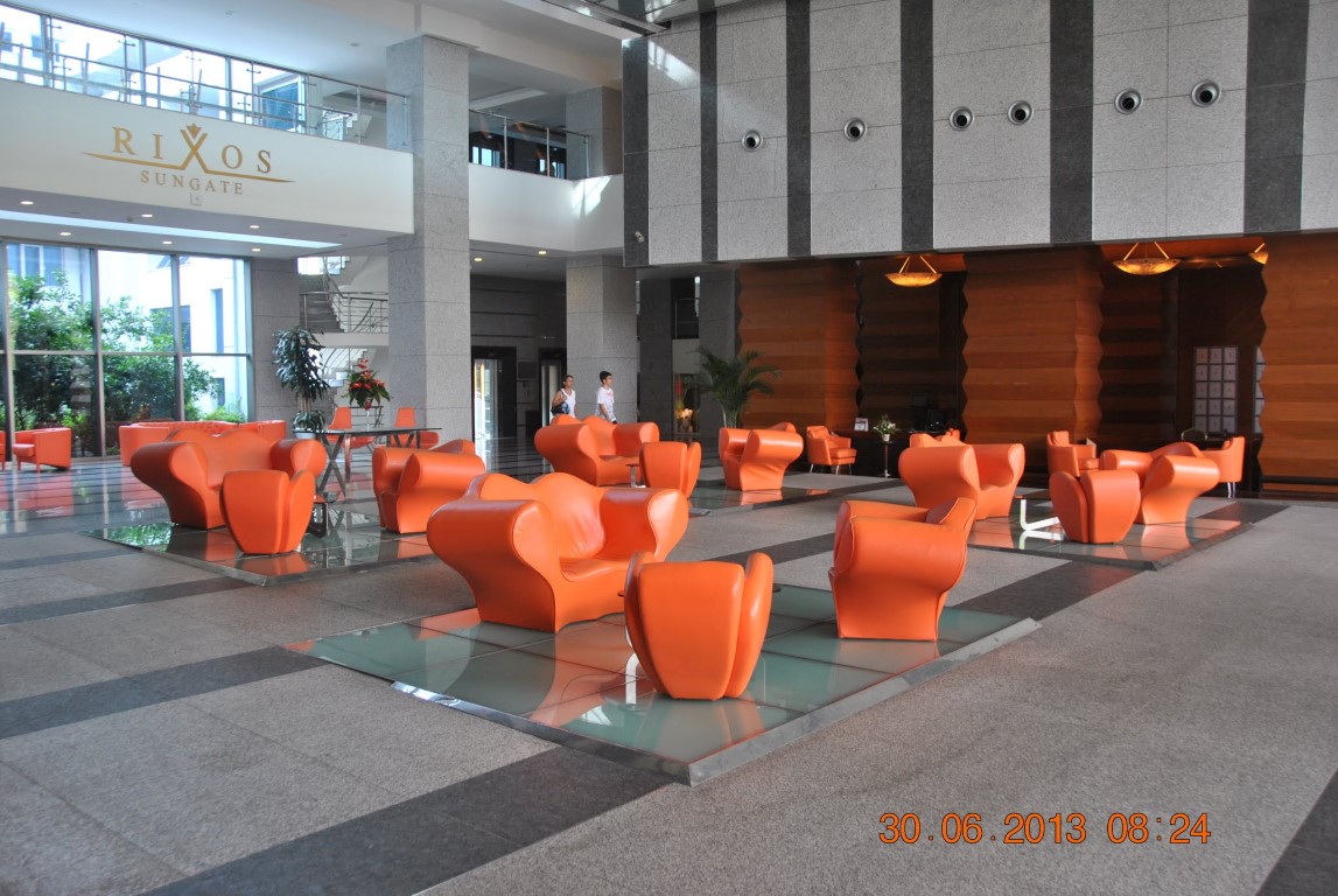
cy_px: 448
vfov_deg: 43.7
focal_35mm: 30
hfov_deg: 61.9
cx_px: 669
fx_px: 1116
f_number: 3.5
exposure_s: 1/40
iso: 200
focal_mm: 20
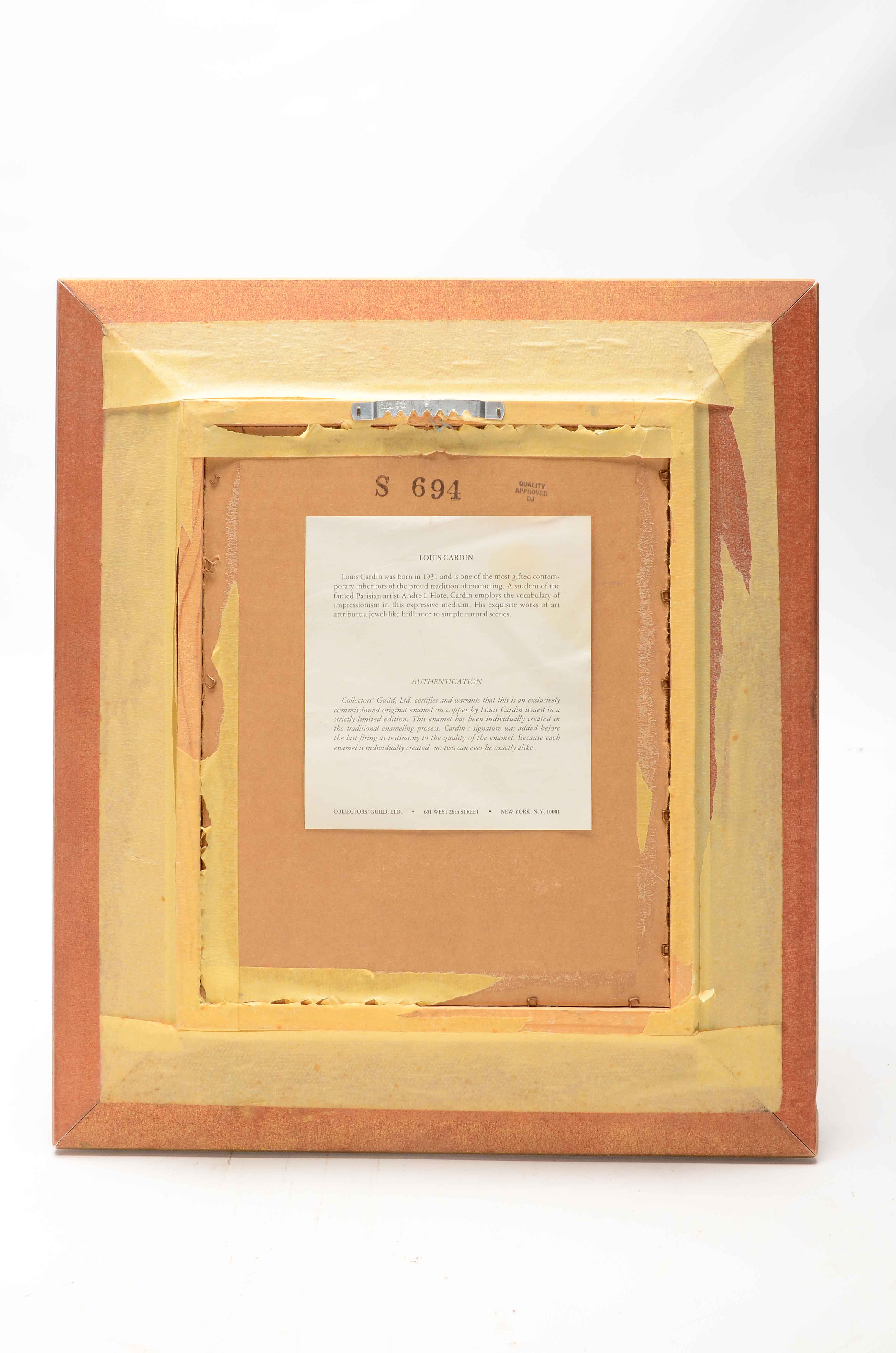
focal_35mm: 38
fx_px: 1406
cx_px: 448
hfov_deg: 35.3
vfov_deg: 51.4
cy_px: 676
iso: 200
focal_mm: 25
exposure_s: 1/160
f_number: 11
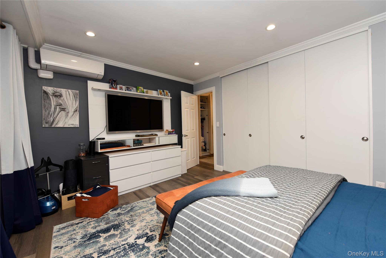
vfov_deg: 77.3
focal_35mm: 15
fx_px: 161
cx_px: 193
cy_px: 129
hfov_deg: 100.4
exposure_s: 1/20
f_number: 6.3
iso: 200
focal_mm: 15
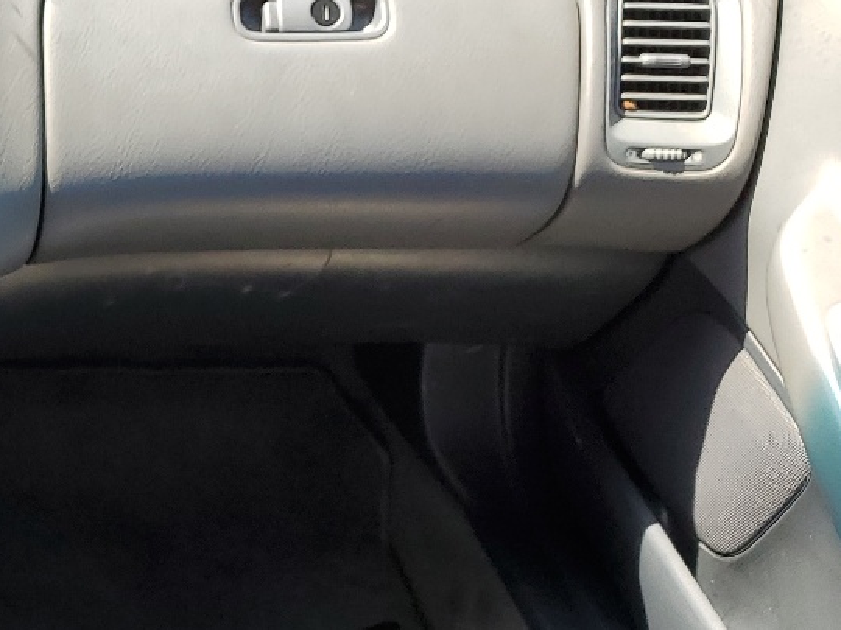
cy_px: 577
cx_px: -268
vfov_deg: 18.8
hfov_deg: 22.5
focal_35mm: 77
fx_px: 1871
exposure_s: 1/345
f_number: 1.5
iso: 50
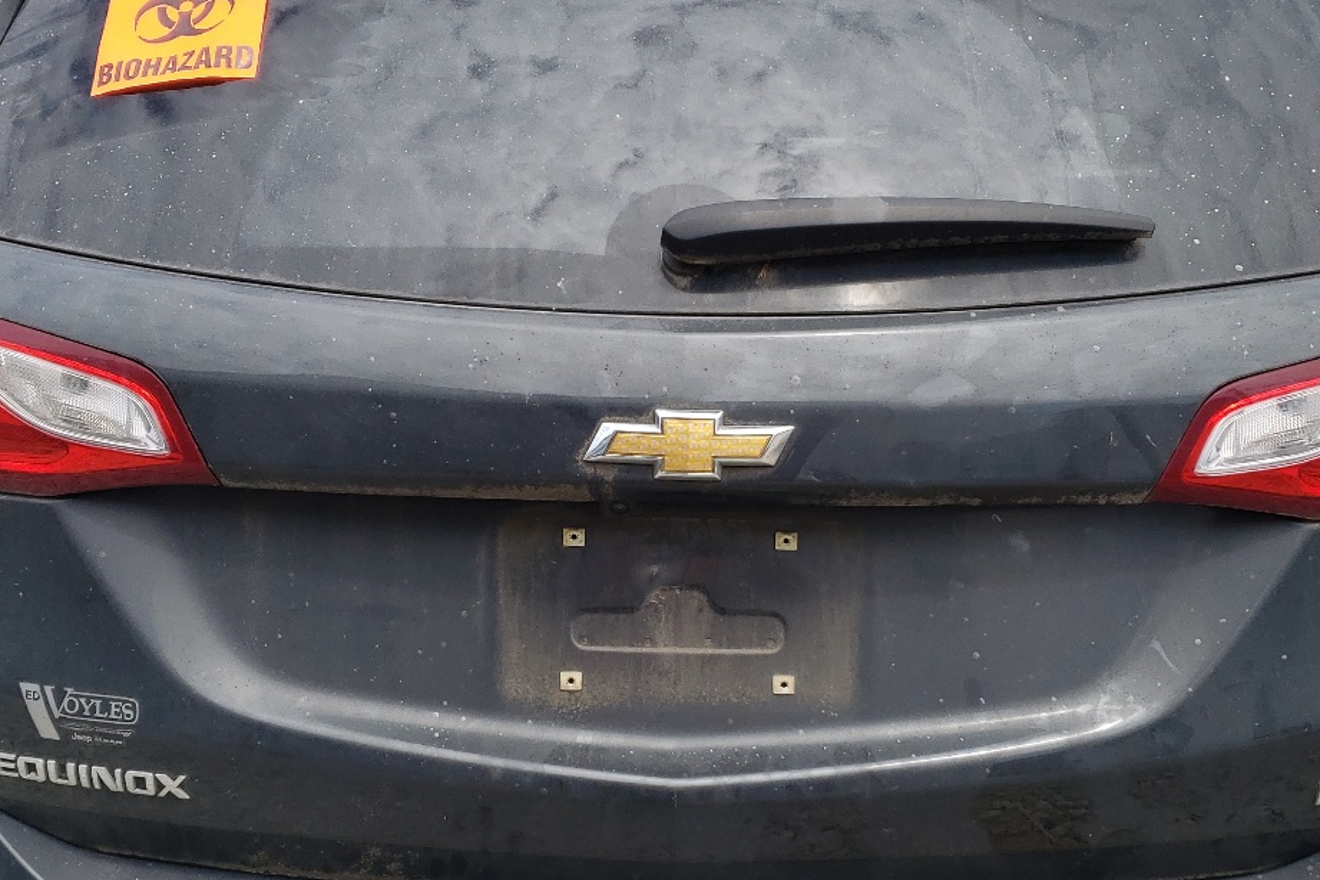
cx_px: 689
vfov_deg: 28.5
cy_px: 547
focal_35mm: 47
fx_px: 1723
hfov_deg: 41.9
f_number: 1.5
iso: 50
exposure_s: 1/2000
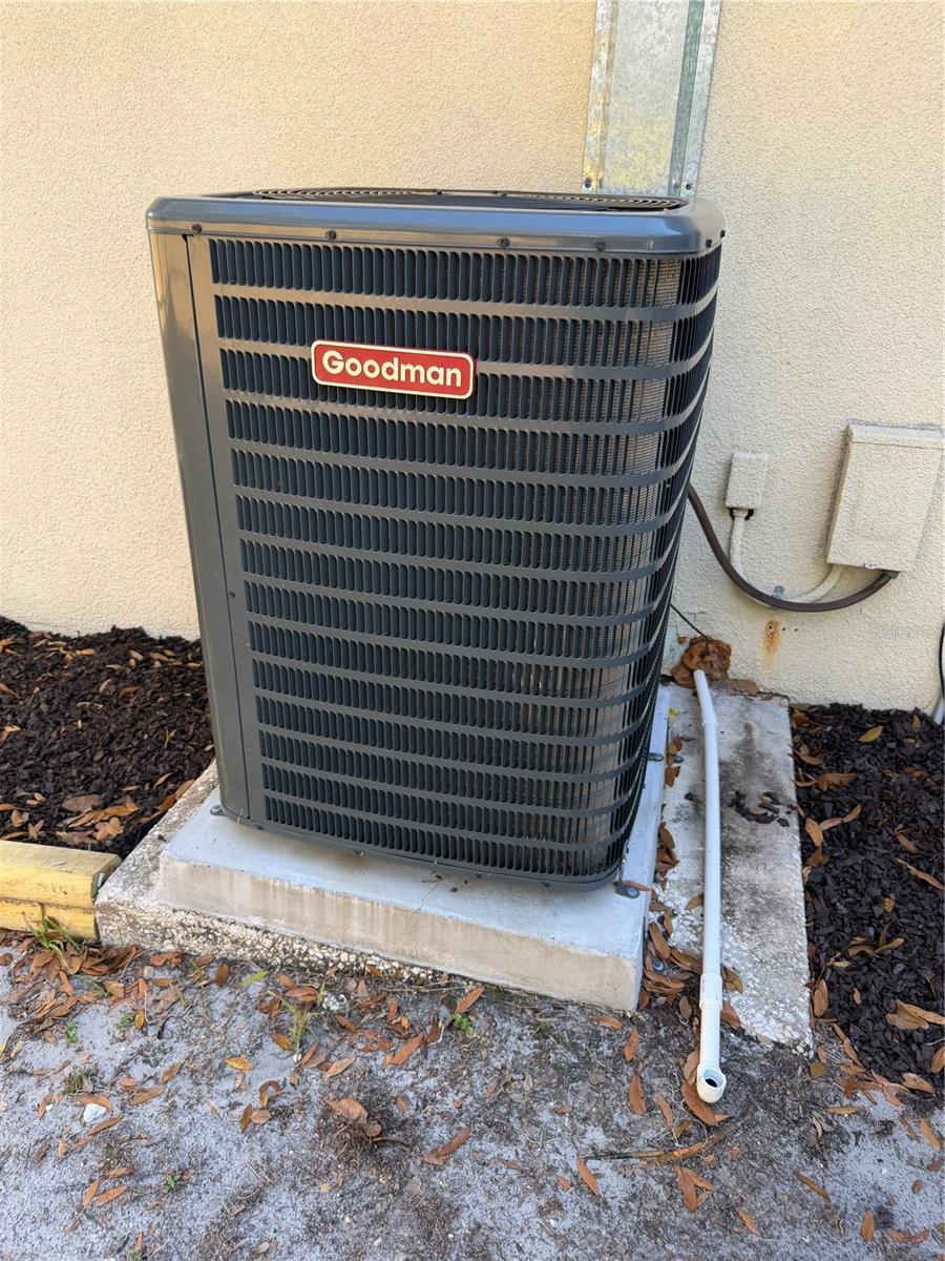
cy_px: 630
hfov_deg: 56.8
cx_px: 472
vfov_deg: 71.6
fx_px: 874
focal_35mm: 24
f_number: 1.78
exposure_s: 1/185
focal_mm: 6.76
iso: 64
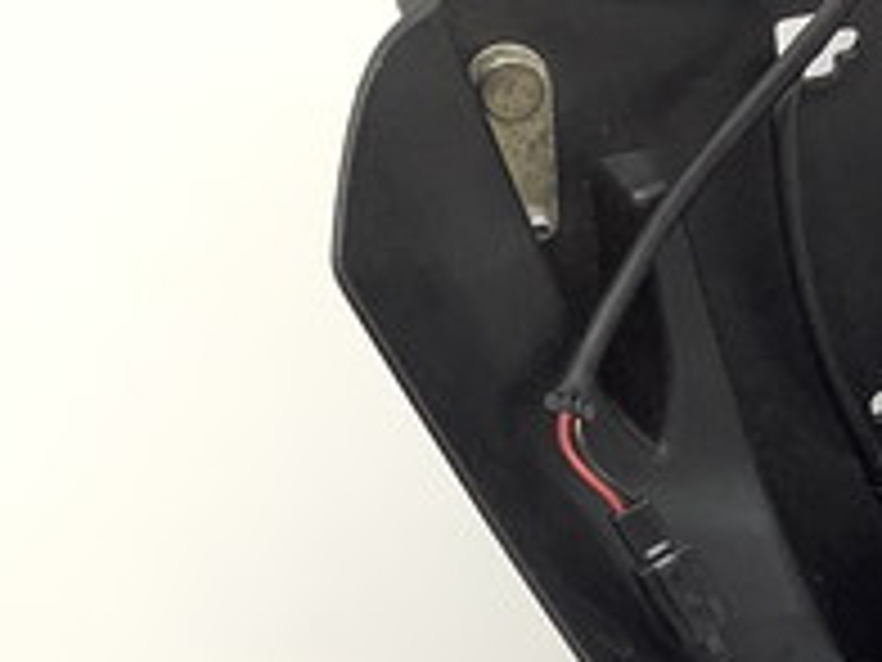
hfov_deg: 19.2
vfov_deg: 14.9
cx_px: 1120
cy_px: 833
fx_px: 2421
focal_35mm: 95
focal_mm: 3.3
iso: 40
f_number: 2.4
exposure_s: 1/120
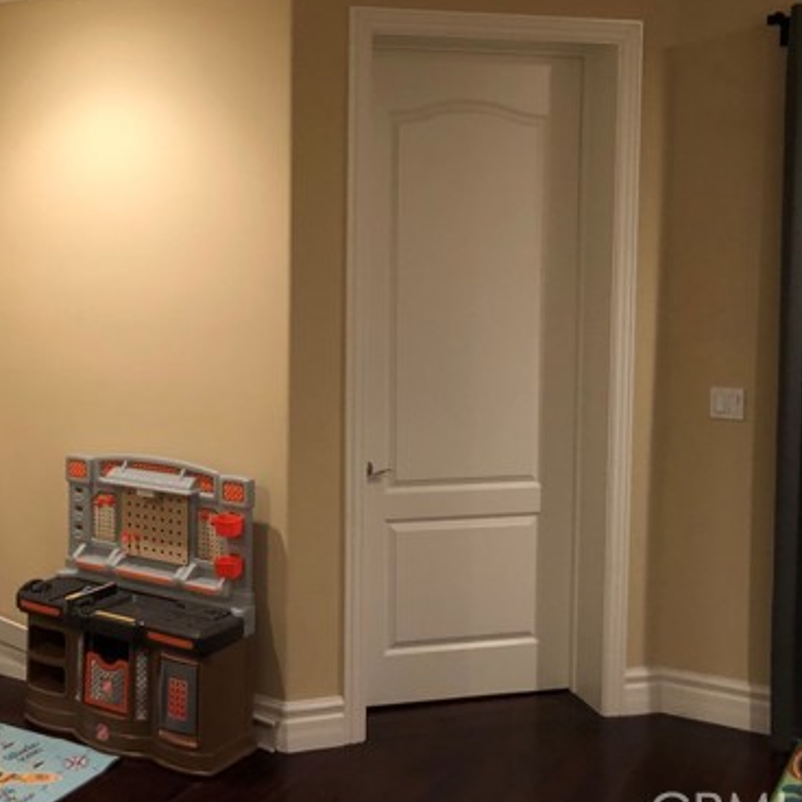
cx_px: 272
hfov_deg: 38.8
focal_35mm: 43
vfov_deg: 39.0
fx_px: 1127
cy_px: 320
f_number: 1.8
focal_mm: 4
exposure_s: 1/9
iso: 100
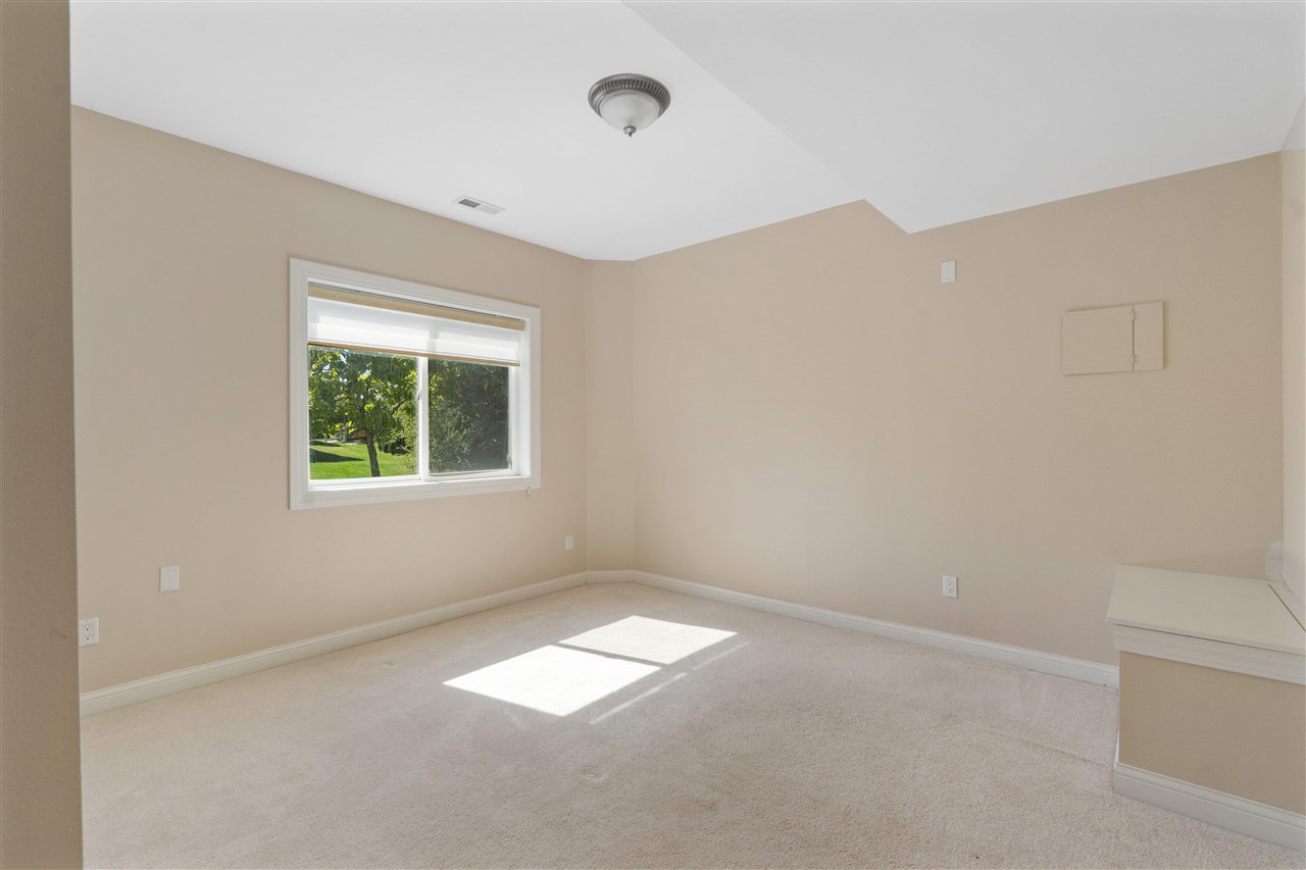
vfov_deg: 73.7
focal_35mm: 16
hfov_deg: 96.7
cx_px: 653
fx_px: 580
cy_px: 435
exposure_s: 1/1250
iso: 320
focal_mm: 16
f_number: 9
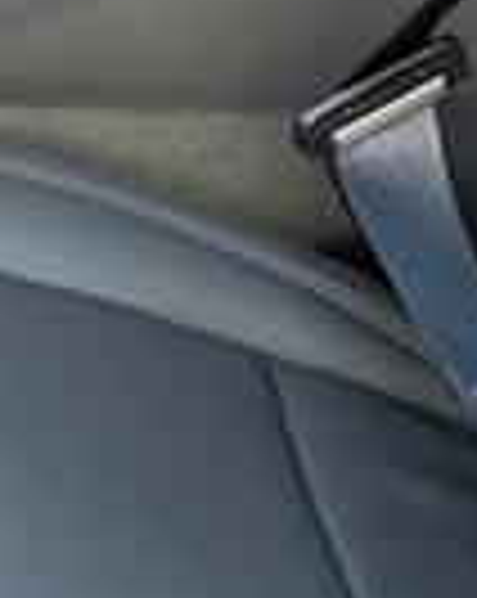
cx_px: -225
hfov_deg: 12.9
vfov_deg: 17.0
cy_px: 360
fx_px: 1999
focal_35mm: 113
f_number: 1.68
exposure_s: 1/189
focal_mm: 6.9
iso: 153
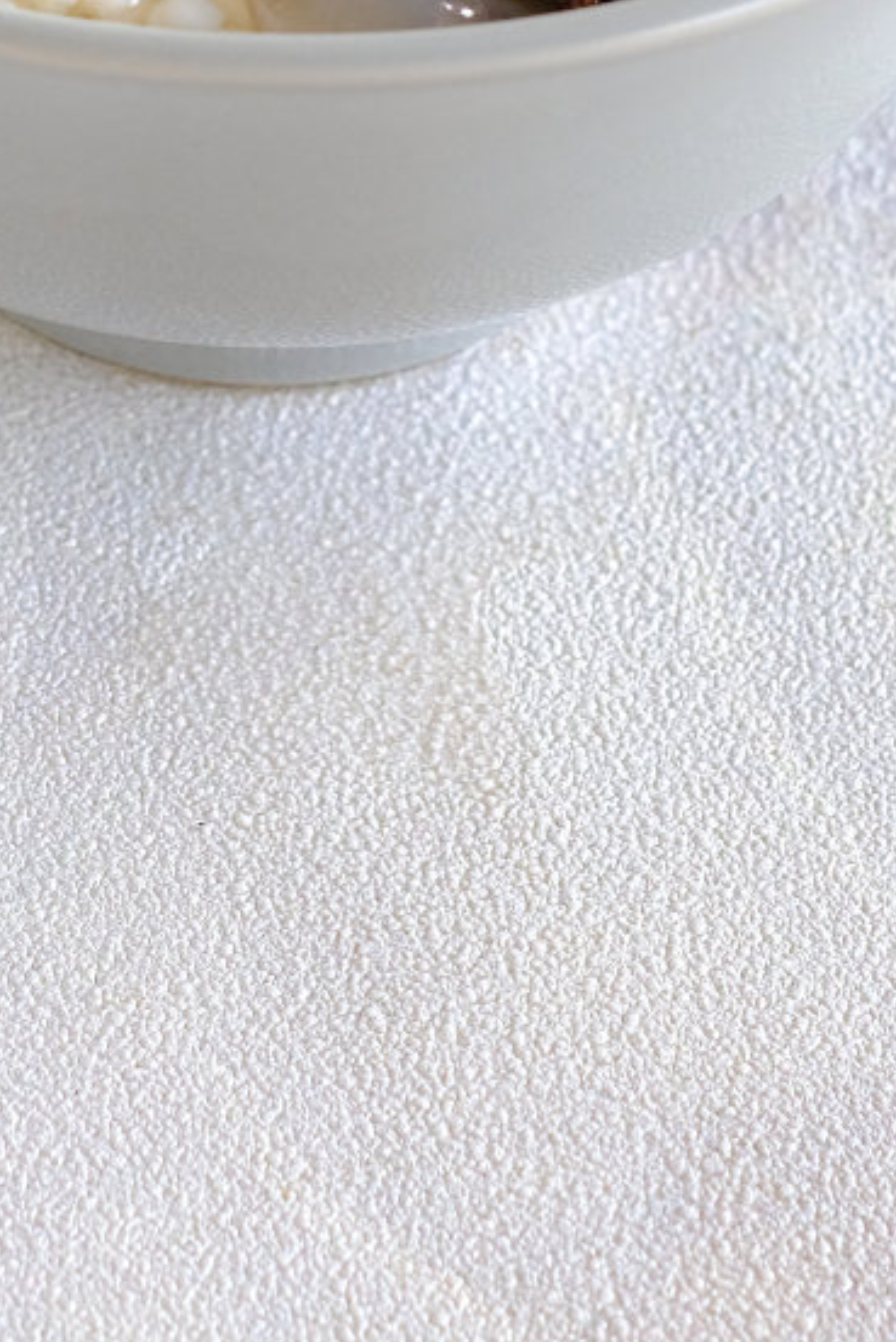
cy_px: -466
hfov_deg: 5.7
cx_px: 290
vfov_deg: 8.3
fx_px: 9066
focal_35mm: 243
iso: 640
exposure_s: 1/60
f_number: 5.6
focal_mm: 56
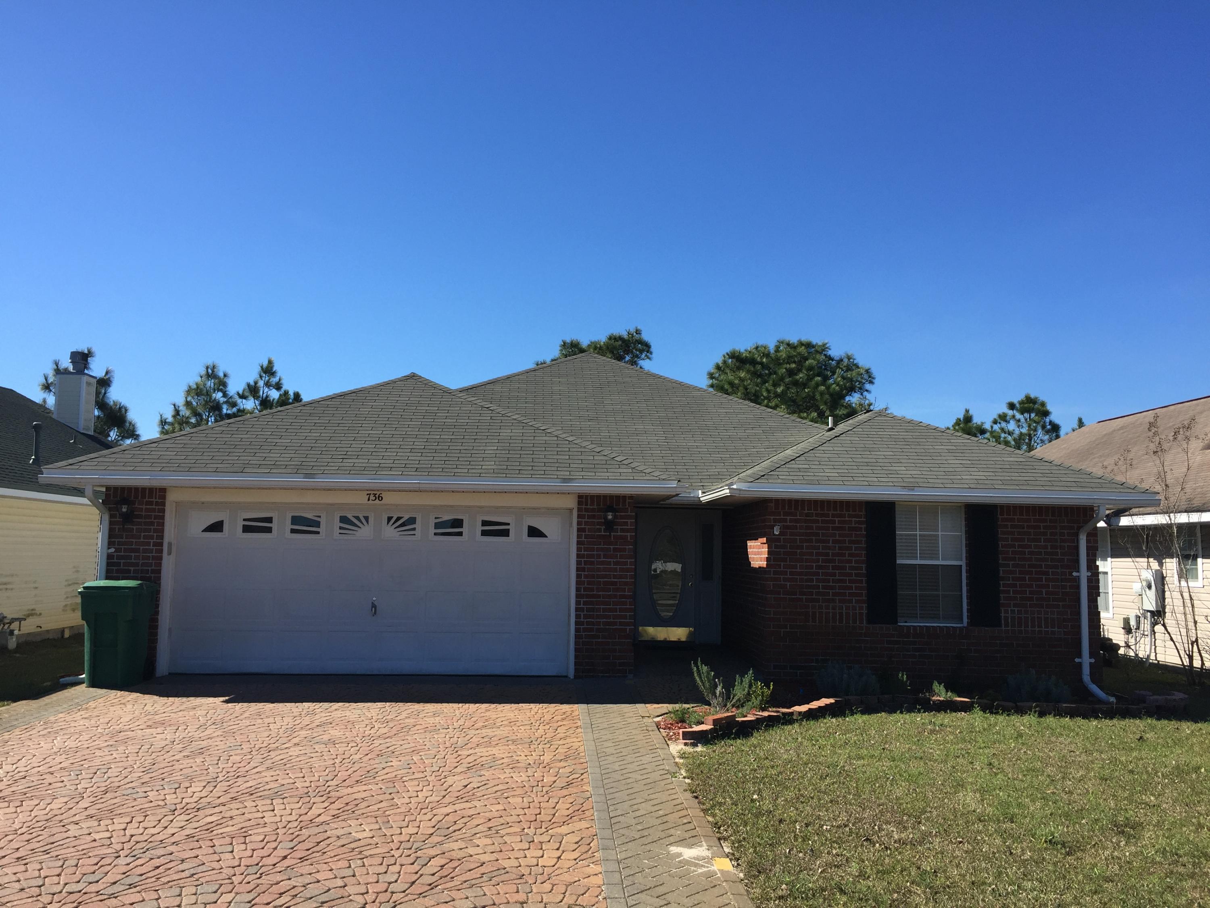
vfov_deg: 48.2
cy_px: 454
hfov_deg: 61.7
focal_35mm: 29
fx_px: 1014
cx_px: 605
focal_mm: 4.15
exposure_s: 1/1582
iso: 32
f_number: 2.2
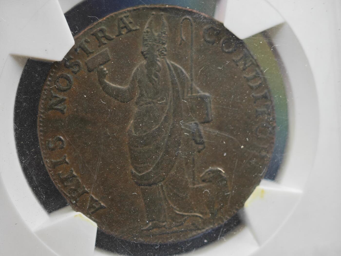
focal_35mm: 89
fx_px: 877
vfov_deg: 16.6
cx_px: 170
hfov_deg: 22.0
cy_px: 128
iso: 125
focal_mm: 12.28
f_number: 1.8
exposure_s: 1/100
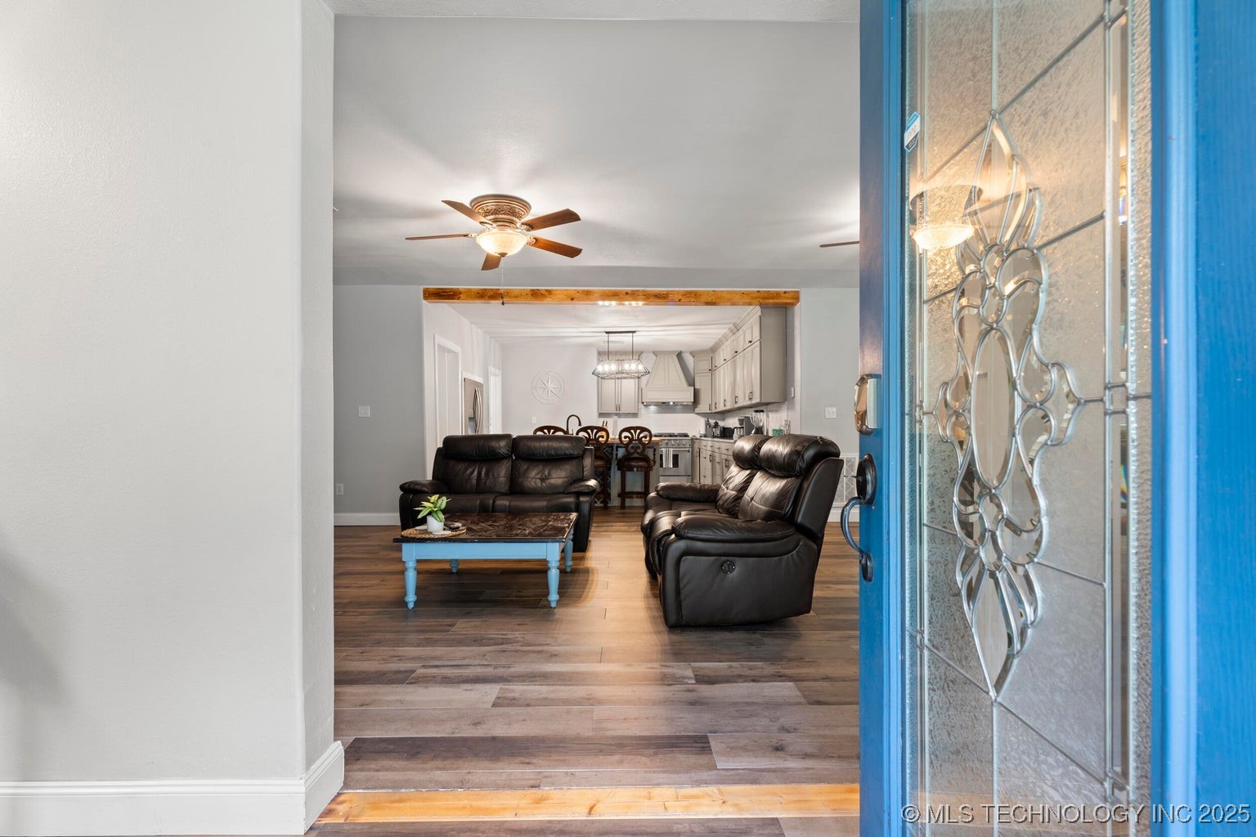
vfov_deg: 73.7
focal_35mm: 16
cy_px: 418
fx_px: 558
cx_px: 628
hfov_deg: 96.7
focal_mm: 16
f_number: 9
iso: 250
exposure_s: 2.5
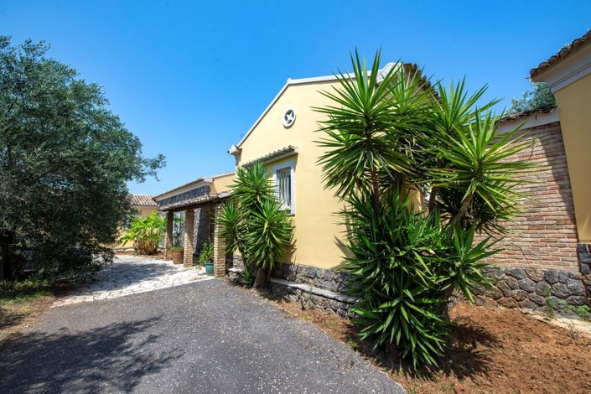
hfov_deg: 104.3
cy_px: 197
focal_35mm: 14
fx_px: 230
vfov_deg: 81.2
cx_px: 296
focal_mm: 14
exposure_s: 1/640
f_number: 7.1
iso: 200
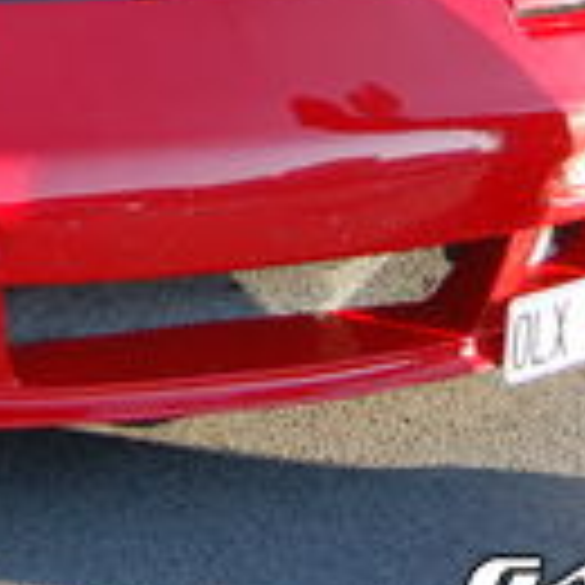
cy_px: -333
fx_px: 3117
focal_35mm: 163
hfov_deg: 10.5
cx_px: -202
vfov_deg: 10.3
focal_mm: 26
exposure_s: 1/160
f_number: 6.3
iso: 200
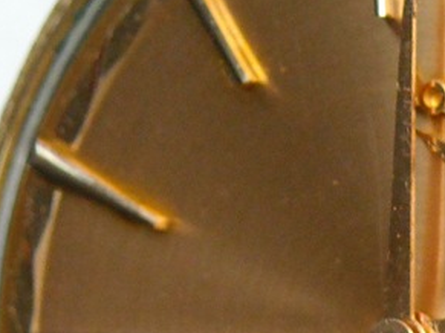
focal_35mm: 370
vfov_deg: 4.0
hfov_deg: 5.3
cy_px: 406
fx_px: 4755
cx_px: 529
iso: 400
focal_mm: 17.1
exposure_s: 1/44
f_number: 4.7
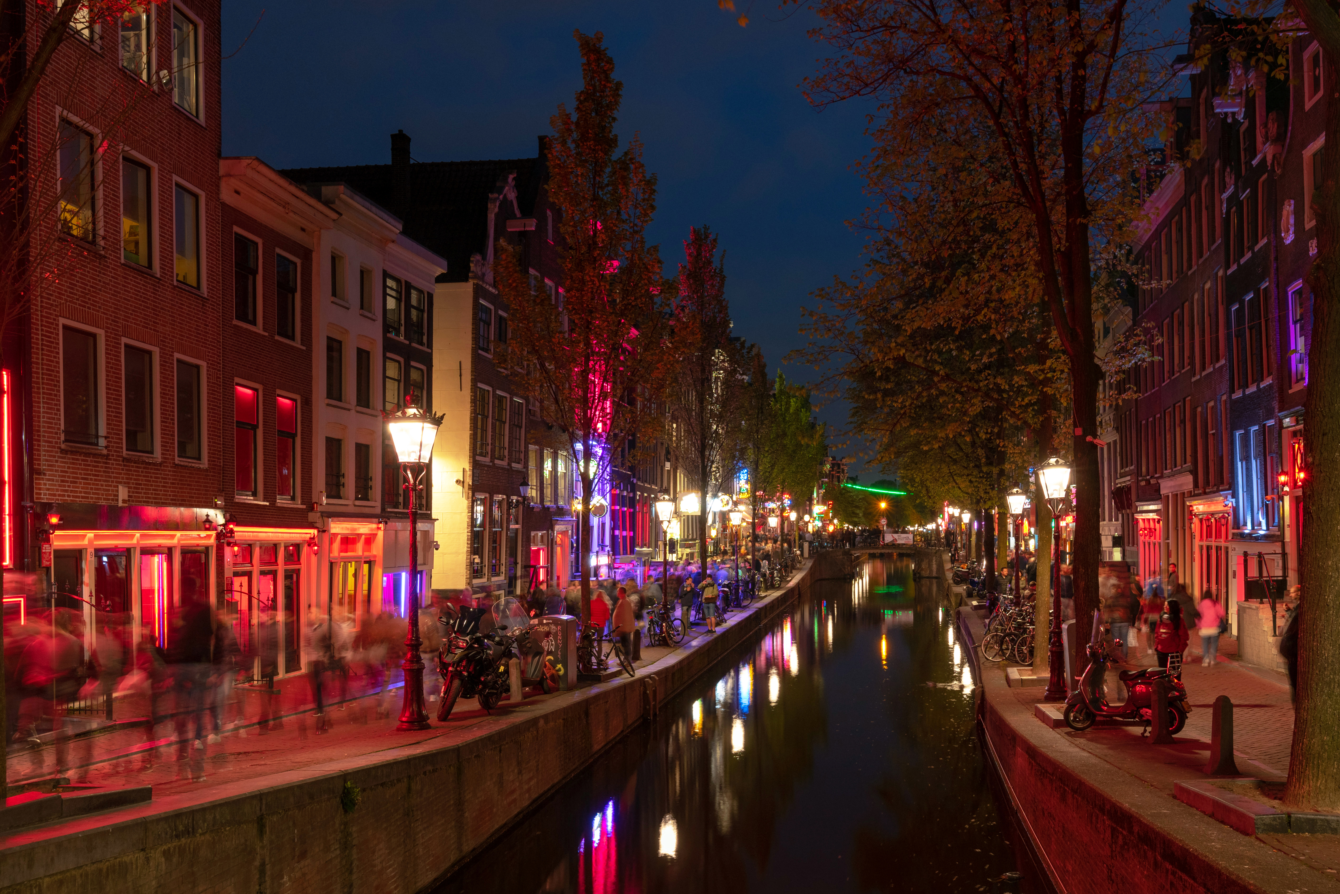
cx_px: 689
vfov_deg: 41.1
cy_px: 456
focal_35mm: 32
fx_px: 1192
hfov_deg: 58.7
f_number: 10
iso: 320
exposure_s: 1.6
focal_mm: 30
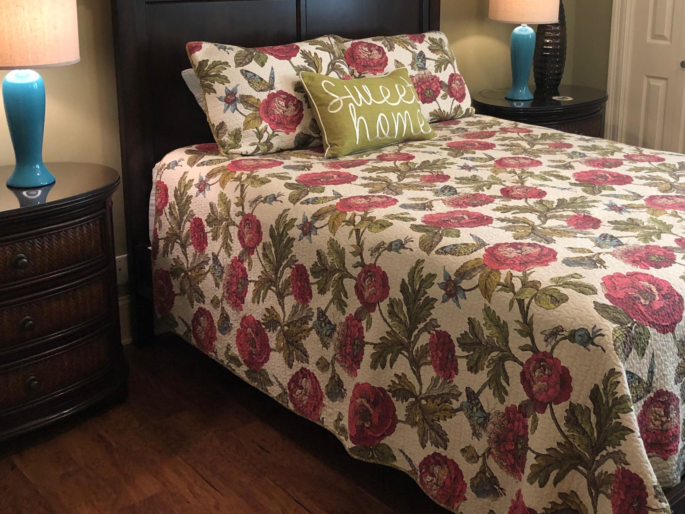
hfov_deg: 43.7
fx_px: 851
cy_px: 158
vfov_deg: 33.2
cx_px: 401
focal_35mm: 43
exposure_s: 1/15
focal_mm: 3.99
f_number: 1.8
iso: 80
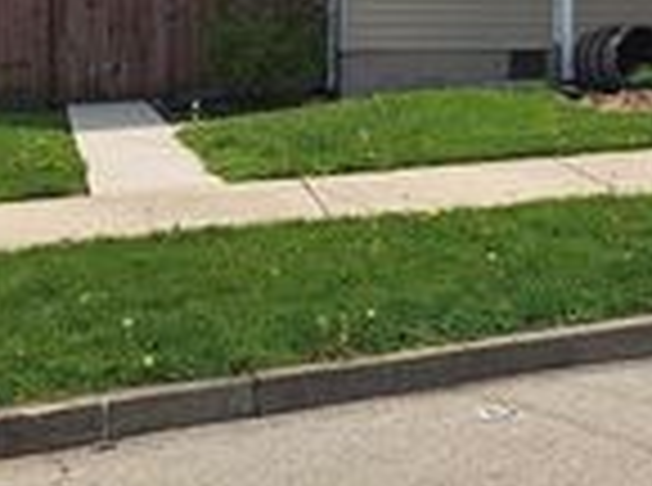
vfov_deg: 17.2
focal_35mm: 83
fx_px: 1559
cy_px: -29
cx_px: 634
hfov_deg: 22.8
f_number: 1.8
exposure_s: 1/2618
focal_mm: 5.23
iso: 50
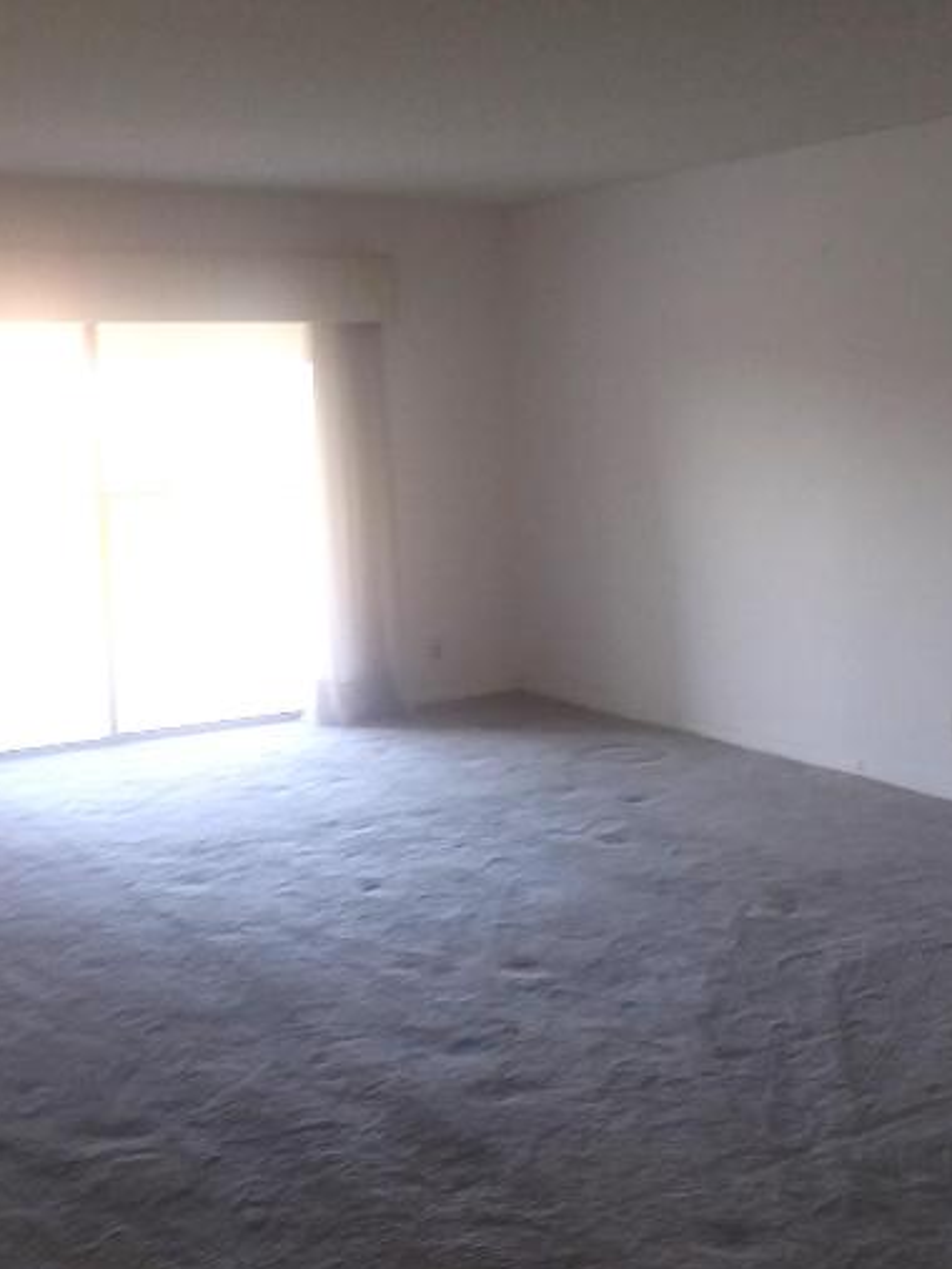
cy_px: 599
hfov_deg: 32.9
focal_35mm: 44
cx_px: 541
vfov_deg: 42.9
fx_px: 1612
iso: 40
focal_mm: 2.47
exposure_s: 1/40
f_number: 1.9
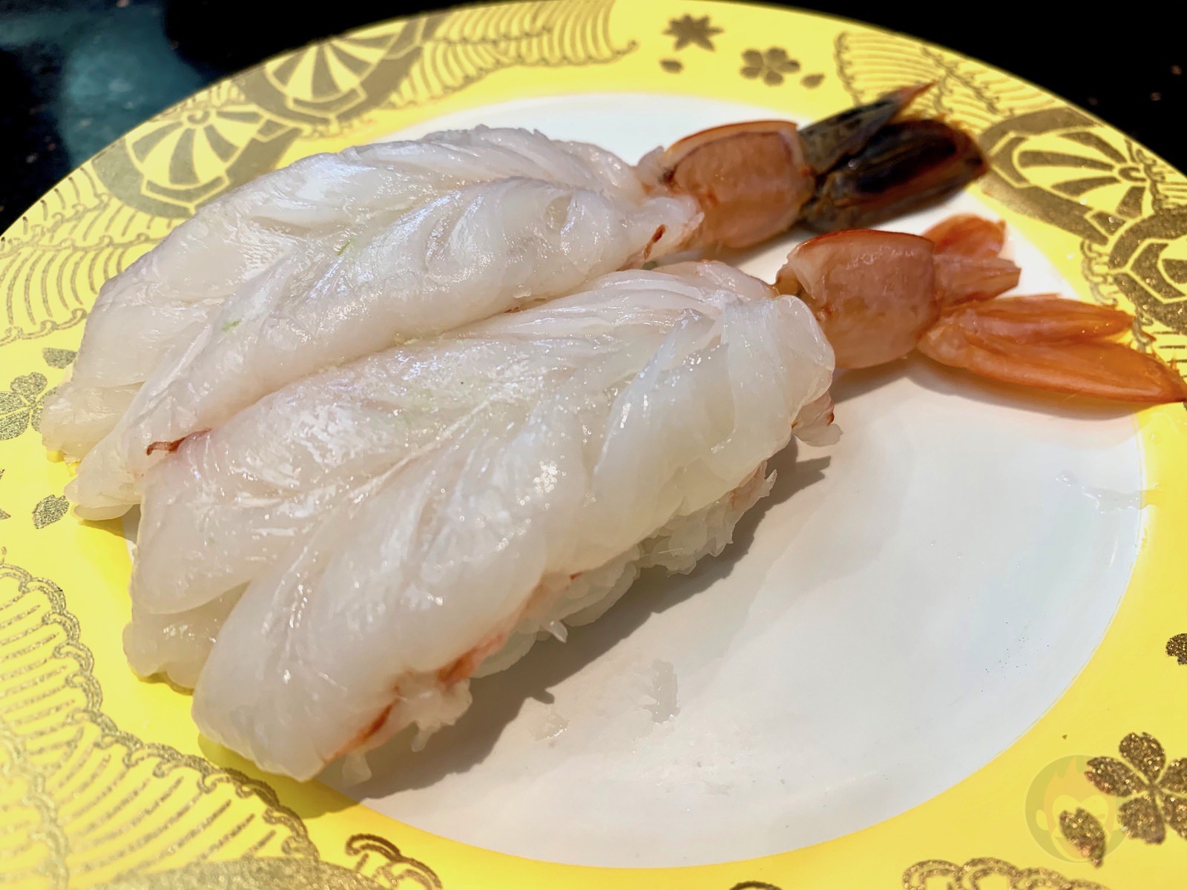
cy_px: 445
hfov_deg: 67.3
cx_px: 594
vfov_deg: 53.1
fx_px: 892
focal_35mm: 26
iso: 80
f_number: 1.8
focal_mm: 4.25
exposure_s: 1/50
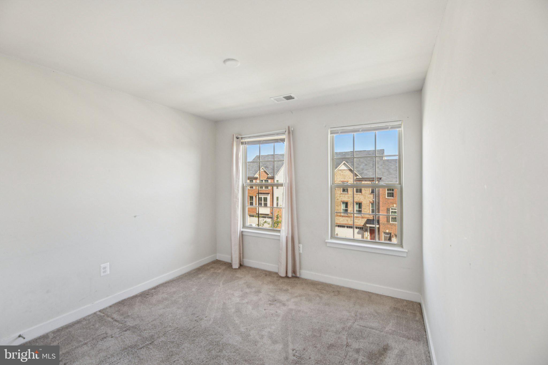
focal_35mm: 14
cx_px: 274
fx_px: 213
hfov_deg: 104.3
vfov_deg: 81.2
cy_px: 182
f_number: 8
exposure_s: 1/30
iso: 100
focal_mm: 14
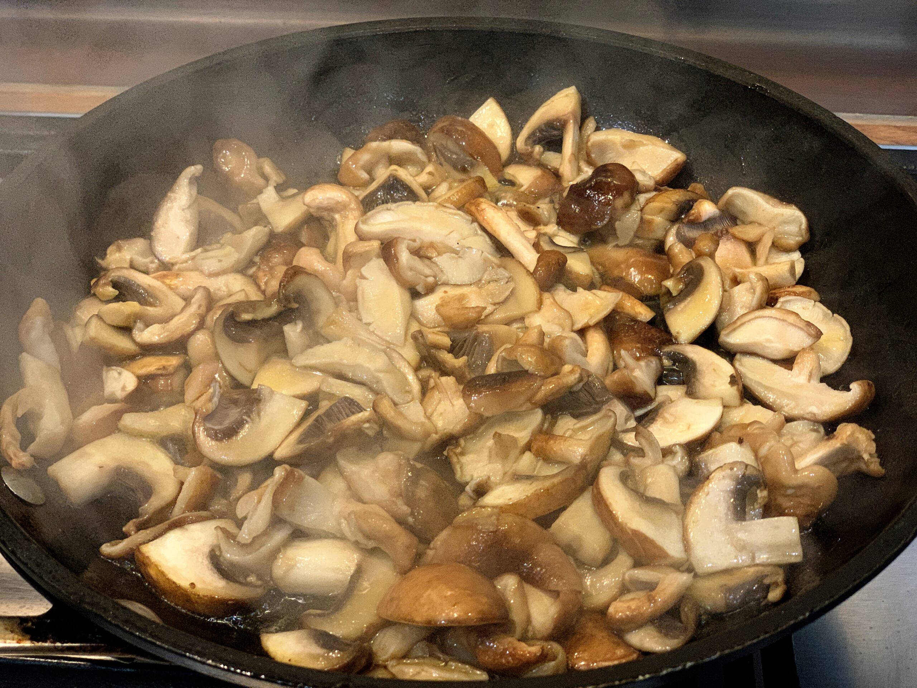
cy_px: 344
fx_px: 1378
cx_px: 458
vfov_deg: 28.0
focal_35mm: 52
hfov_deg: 36.8
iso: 320
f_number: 2.4
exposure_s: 1/50
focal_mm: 6
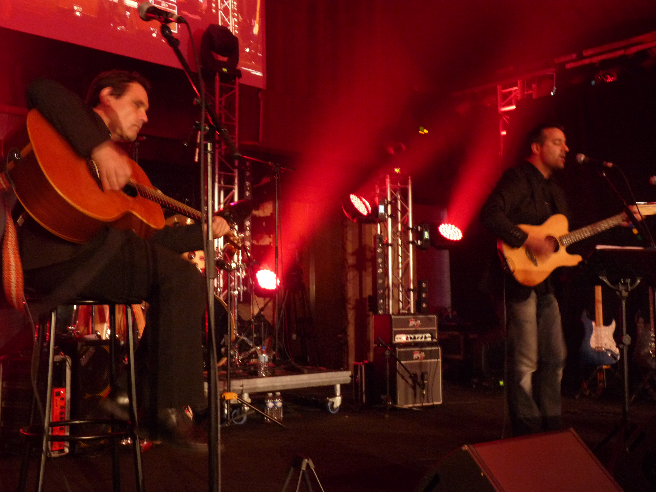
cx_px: 328
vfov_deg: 33.6
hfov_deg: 43.9
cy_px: 246
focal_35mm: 43
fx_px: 815
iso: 400
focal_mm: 7.6
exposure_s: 1/8
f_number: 3
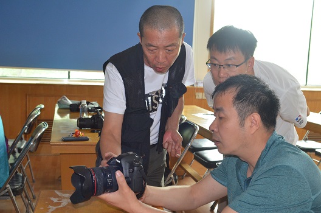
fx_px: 414
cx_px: 160
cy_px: 106
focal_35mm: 46
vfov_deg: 28.8
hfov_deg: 42.4
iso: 1600
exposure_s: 1/60
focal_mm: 31
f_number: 5.6
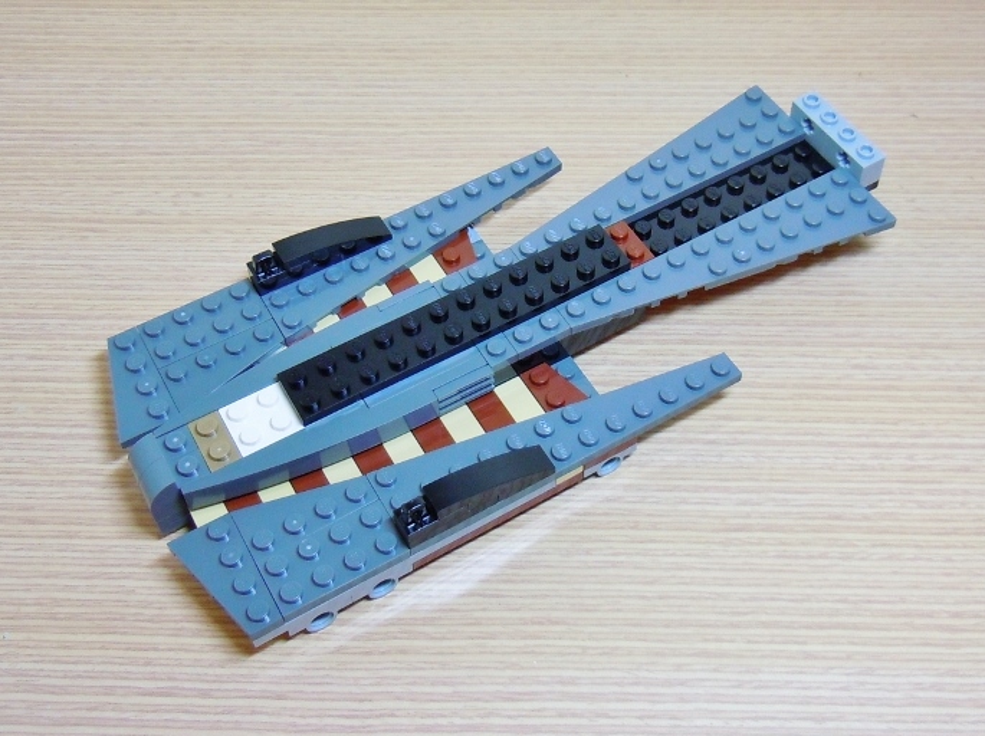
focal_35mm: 30
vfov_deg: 46.7
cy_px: 368
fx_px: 853
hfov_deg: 60.0
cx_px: 492
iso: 200
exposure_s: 1/25
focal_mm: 5.4
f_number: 3.5
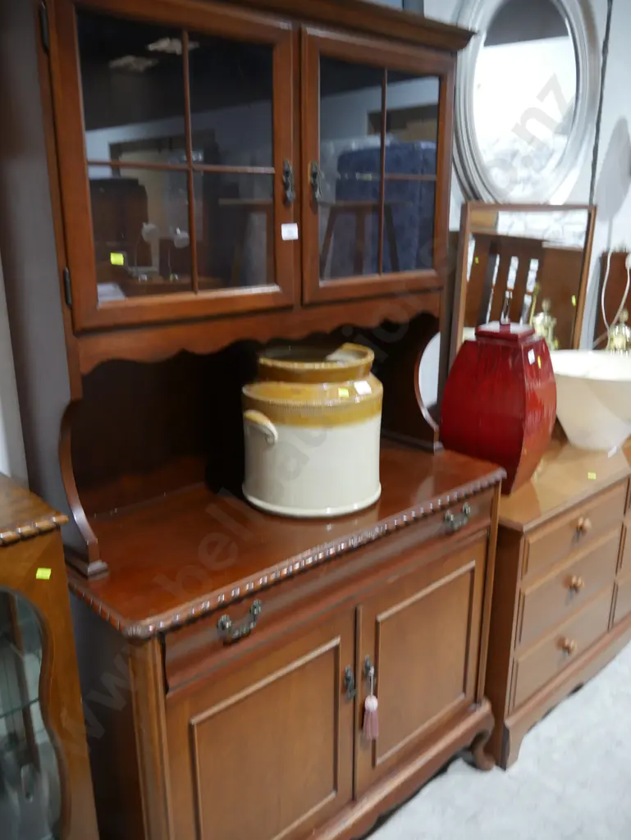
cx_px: 316
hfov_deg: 49.8
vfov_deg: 63.4
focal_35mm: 28
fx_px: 680
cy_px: 420
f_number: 3.5
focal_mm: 14
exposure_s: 1/60
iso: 640
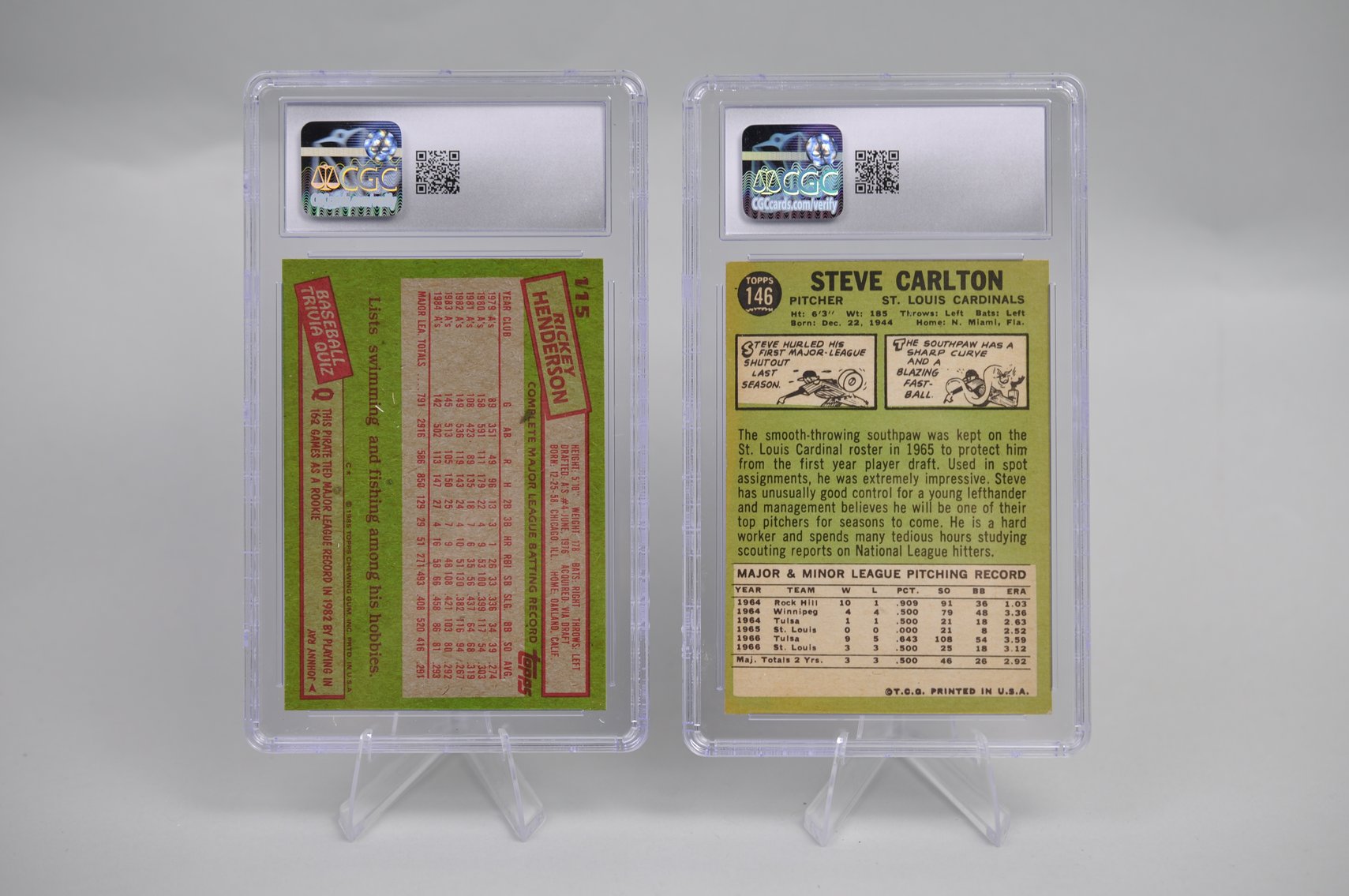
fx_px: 2246
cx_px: 674
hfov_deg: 33.4
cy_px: 448
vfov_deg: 22.6
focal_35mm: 60
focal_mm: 40
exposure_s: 1/60
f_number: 4
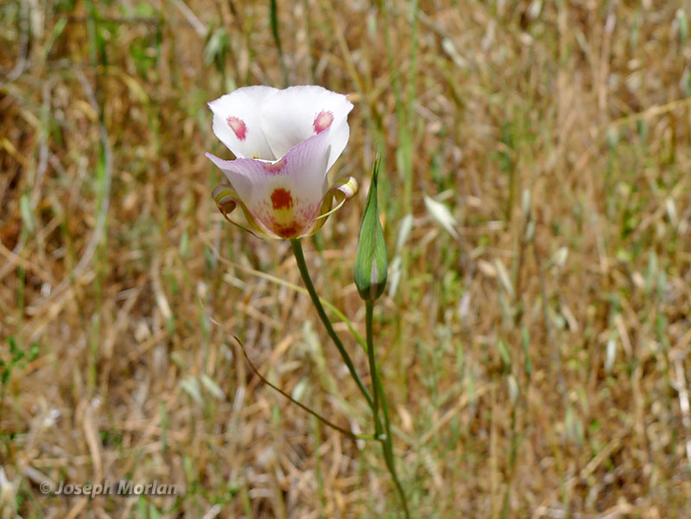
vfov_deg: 36.0
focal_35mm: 40
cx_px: 346
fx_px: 798
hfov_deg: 46.8
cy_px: 260
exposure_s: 1/1000
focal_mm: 8.5
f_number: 4
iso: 80
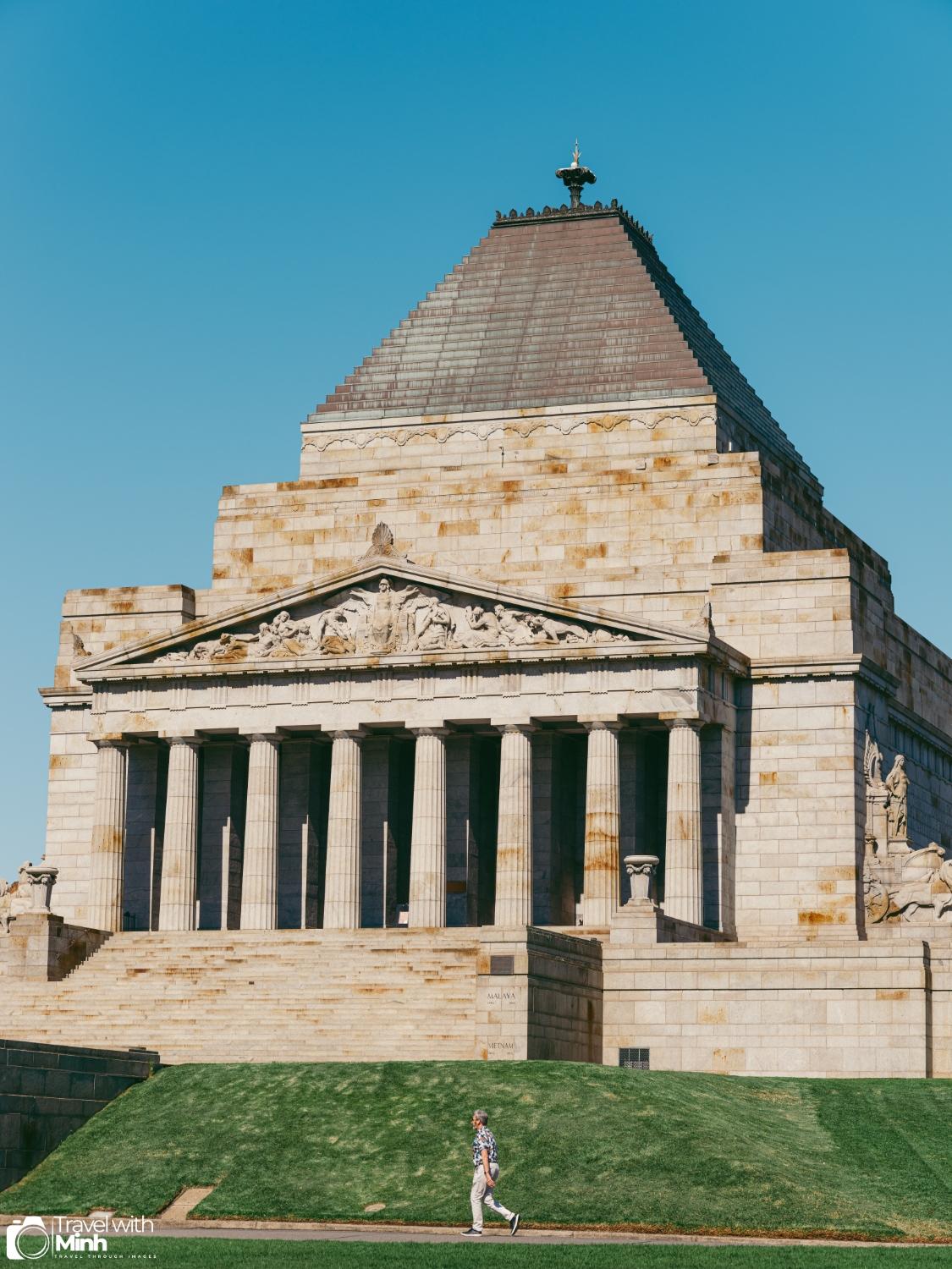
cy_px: 634
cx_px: 476
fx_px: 3190
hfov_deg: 17.0
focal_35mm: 87
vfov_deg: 22.5
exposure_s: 1/640
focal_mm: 110
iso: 200
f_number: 8
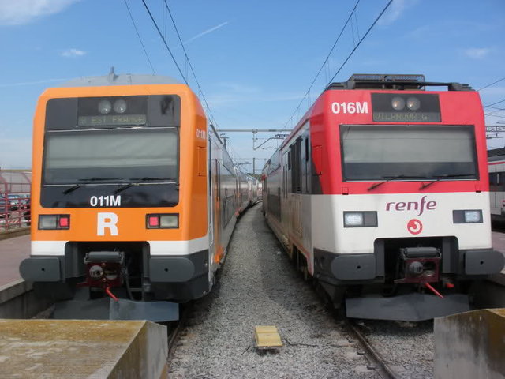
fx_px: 525
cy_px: 190
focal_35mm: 36
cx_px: 252
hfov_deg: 51.4
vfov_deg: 39.7
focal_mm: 6.3
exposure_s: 1/250
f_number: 5.6
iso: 64
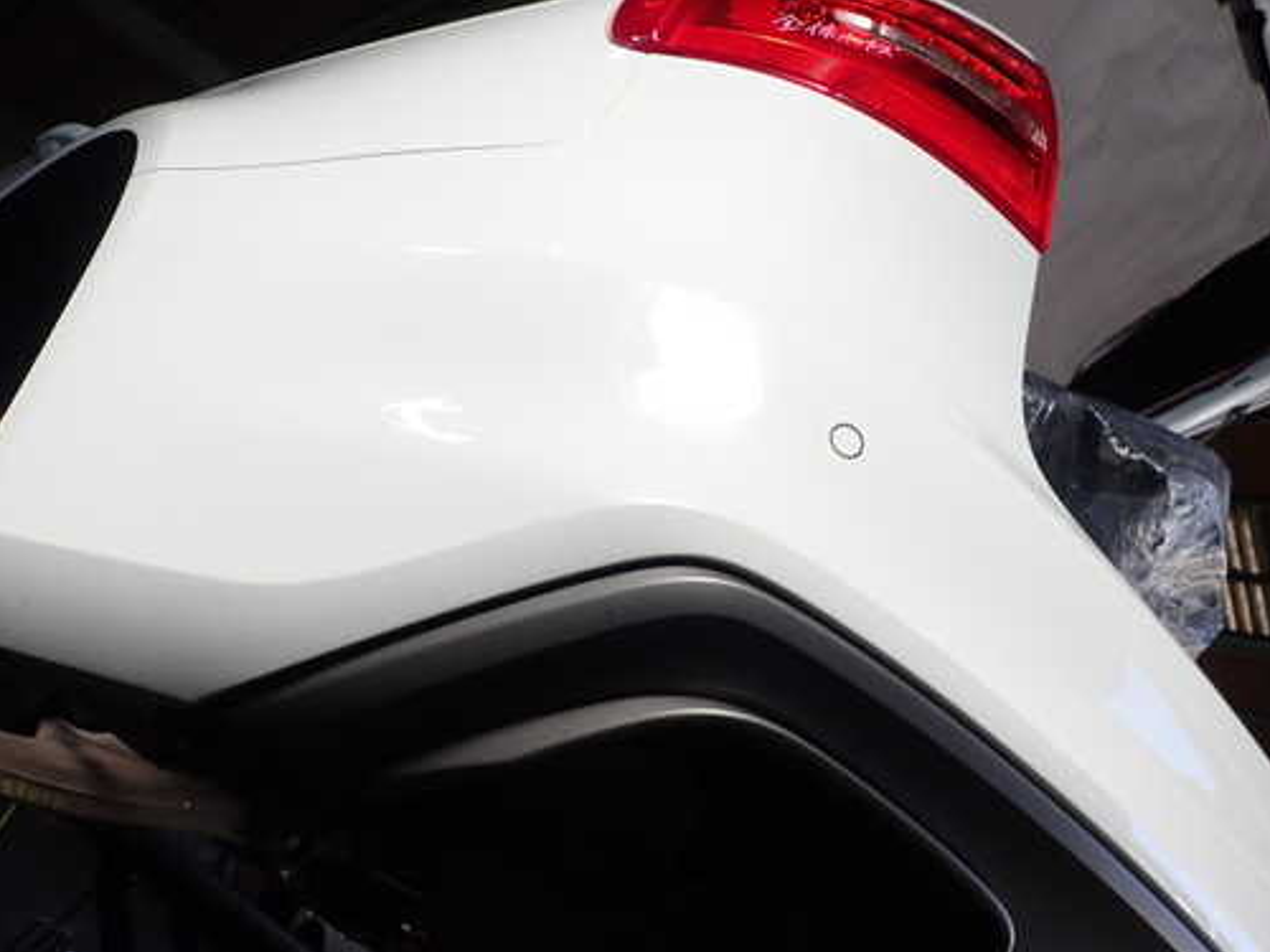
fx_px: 1101
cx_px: 554
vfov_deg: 46.8
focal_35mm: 30
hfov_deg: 59.8
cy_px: 467
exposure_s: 1/200
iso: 100
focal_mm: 4.5
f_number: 2.8
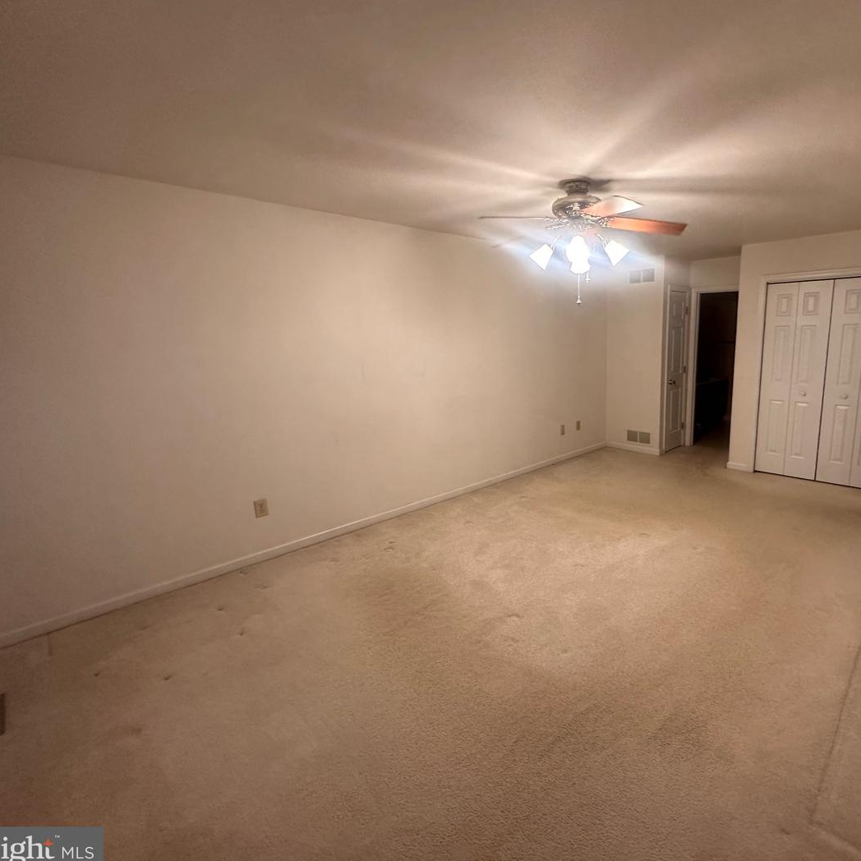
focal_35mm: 17
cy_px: 430
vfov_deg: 84.0
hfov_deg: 82.0
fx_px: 478
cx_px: 550
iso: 250
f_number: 2.2
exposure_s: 1/60
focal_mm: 2.22
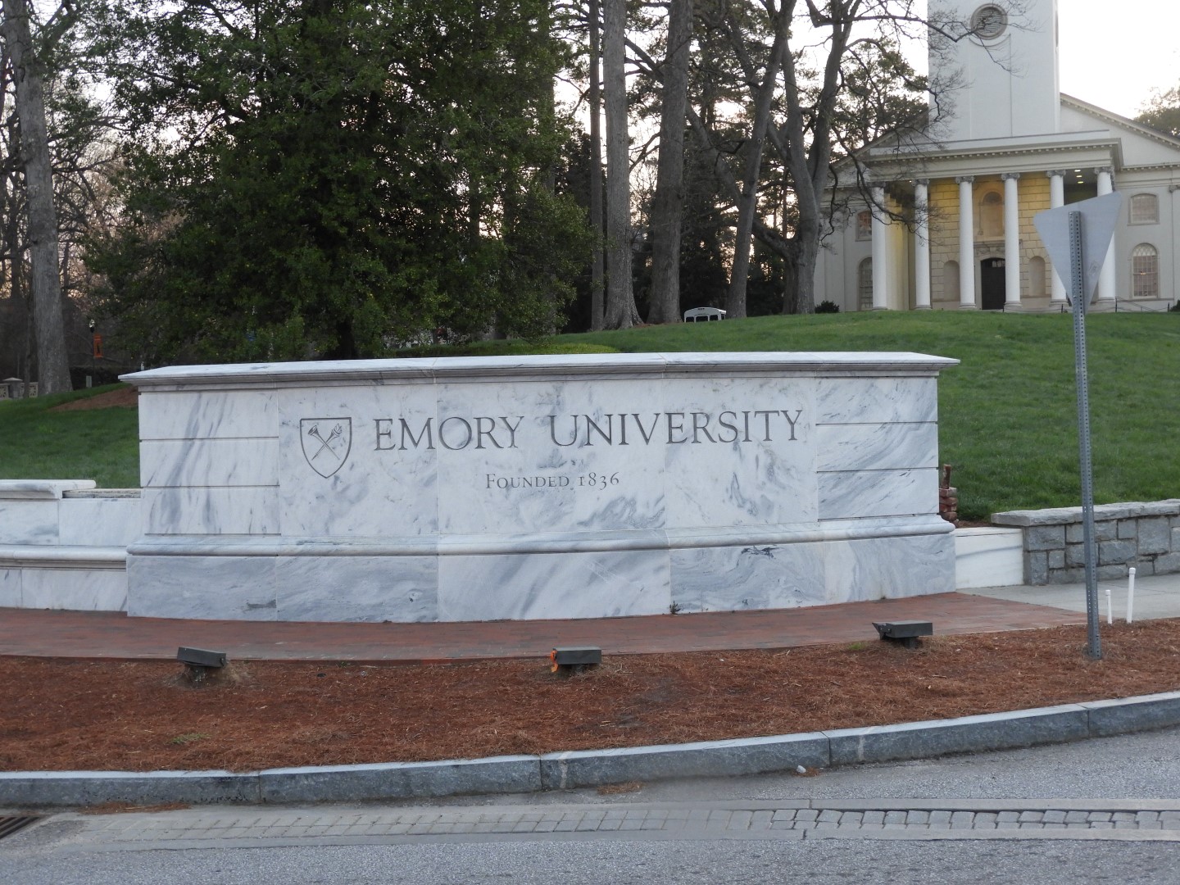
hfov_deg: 38.2
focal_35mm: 50
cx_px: 590
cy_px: 442
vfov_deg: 29.1
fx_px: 1704
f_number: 4
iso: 280
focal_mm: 9
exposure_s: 1/30
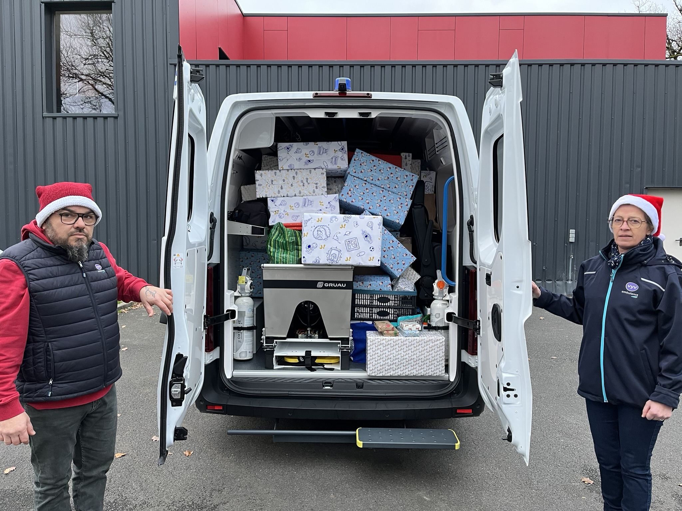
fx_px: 512
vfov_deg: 53.1
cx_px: 341
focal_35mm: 26
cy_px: 256
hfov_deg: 67.3
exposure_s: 1/62
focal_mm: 5.1
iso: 125
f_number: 1.6
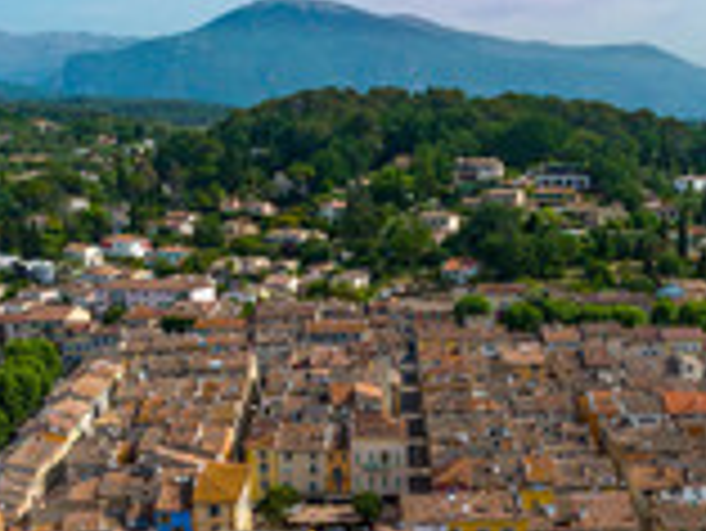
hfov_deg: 33.5
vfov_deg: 23.6
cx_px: 454
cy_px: 626
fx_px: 1163
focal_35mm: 57
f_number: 8
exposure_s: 1/800
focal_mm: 12.3
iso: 200
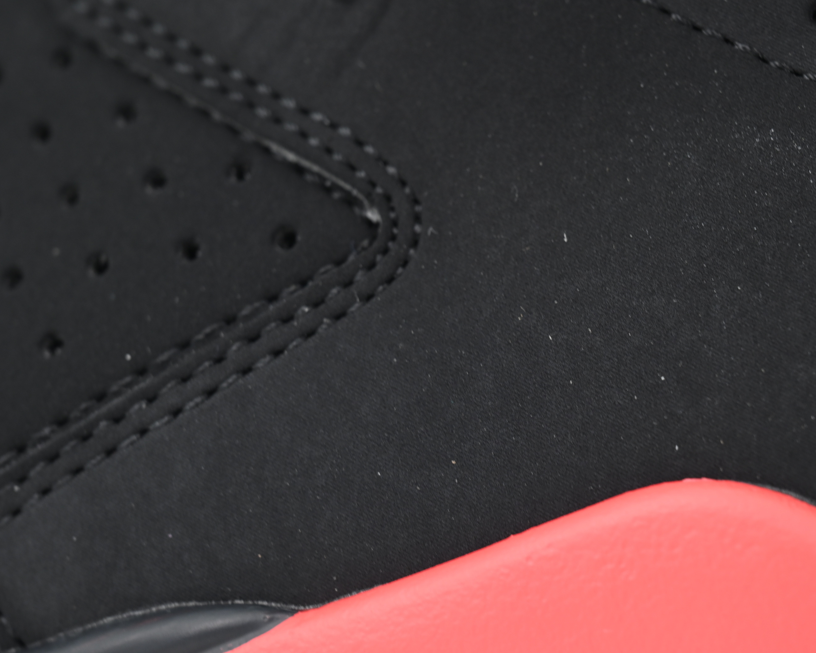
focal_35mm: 173
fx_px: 4178
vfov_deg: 8.9
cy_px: 326
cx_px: 520
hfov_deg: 11.1
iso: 400
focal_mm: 115
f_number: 9
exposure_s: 1/80
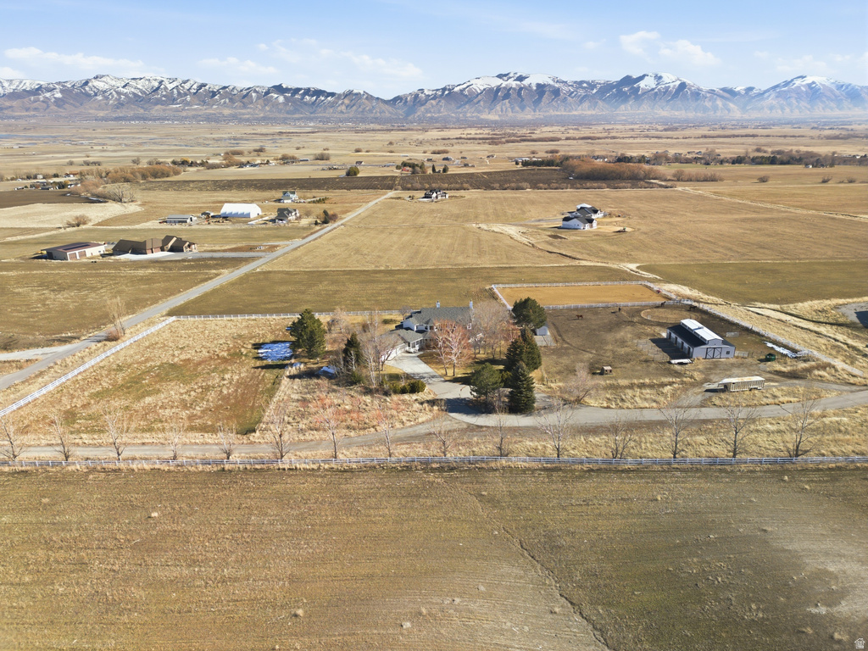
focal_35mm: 24
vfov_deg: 56.8
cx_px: 434
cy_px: 326
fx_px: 602
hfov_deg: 71.6
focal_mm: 6.7
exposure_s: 1/640
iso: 100
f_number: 1.7
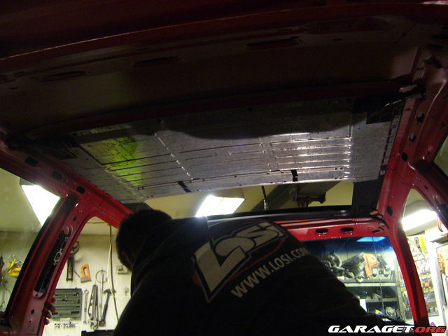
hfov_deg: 52.6
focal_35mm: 35
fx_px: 453
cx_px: 224
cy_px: 168
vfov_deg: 40.7
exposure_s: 1/8
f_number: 2.8
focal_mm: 5.8
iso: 200
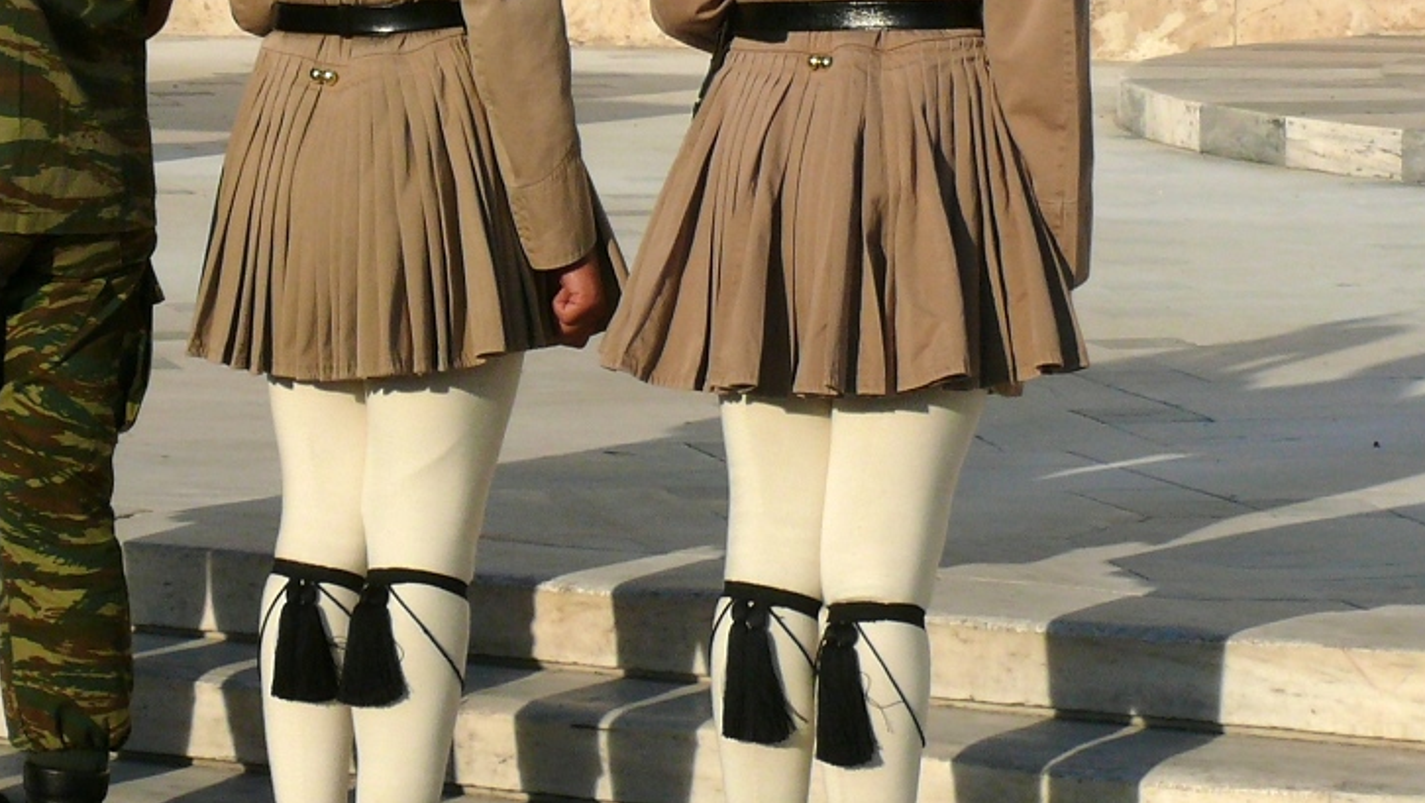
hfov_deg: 13.1
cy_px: 96
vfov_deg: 7.4
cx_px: 506
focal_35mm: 164
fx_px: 6199
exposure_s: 1/400
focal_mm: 13.1
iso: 100
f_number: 5.6
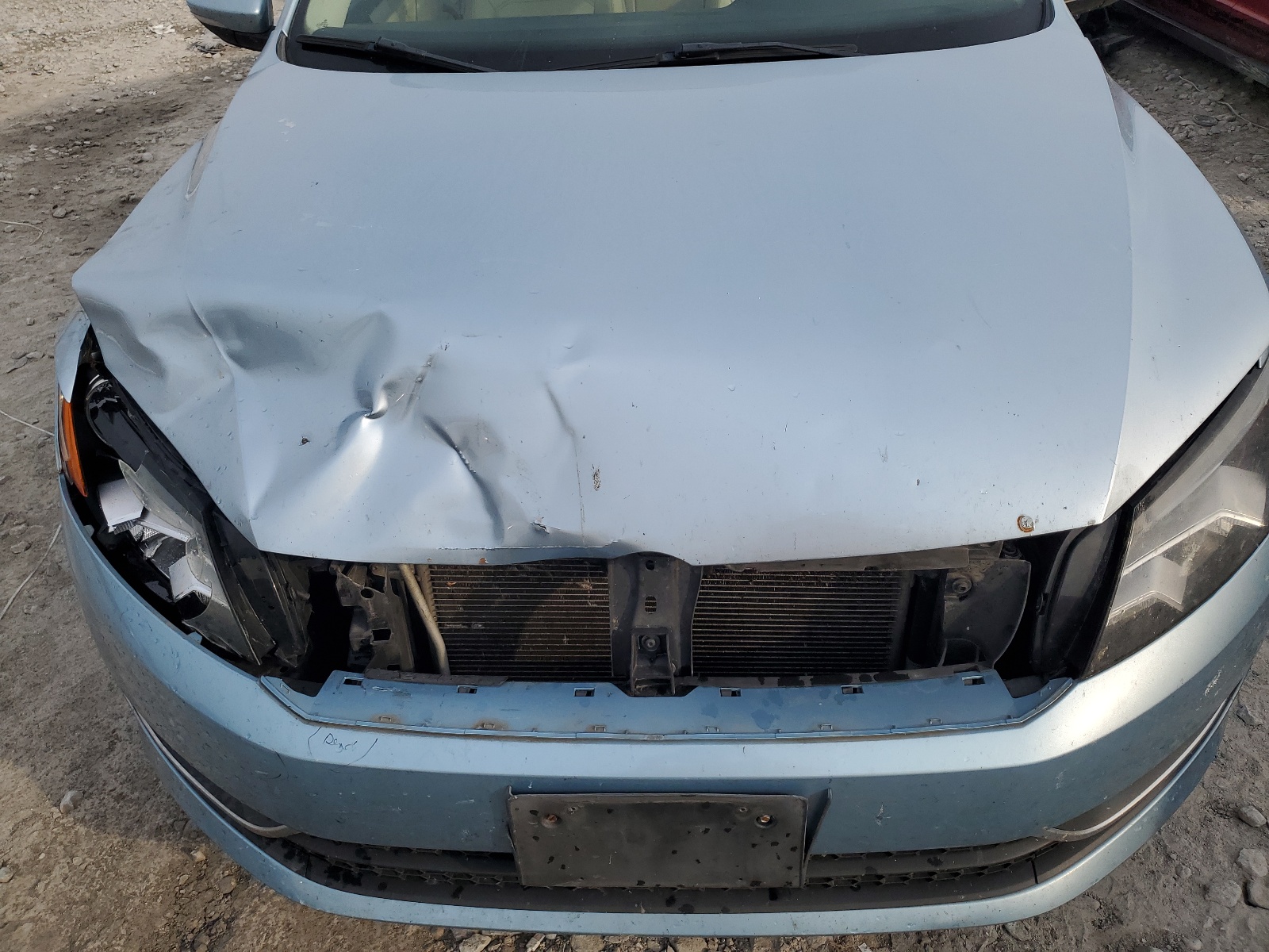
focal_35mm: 26
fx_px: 953
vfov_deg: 53.1
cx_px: 634
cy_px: 476
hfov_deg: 67.3
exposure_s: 1/2500
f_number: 1.5
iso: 50
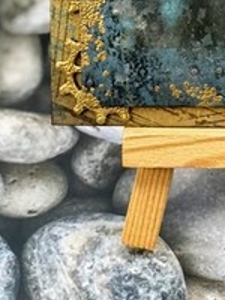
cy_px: -148
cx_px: 279
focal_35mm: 171
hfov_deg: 8.6
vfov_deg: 11.1
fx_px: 1482
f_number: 2.8
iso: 20
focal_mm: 6.6
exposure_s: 1/135
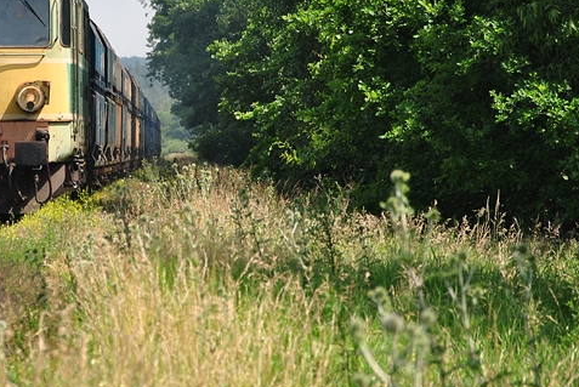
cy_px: 187
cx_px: 160
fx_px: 5442
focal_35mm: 338
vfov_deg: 4.1
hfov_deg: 6.1
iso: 100
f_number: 7.1
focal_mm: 105
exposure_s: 1/250
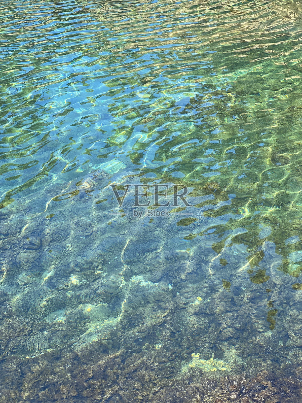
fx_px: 896
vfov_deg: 25.3
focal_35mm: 77
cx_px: 151
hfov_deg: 19.1
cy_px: 202
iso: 32
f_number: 2.8
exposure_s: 1/192
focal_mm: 9
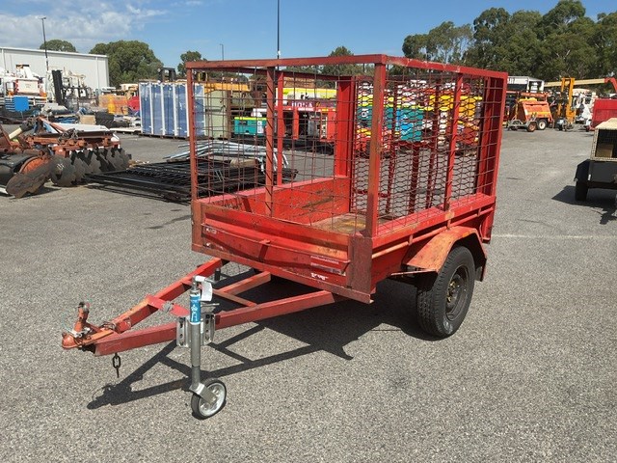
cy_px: 232
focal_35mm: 29
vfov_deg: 48.2
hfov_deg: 61.7
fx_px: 517
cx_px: 308
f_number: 1.8
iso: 16
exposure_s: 1/2141
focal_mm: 3
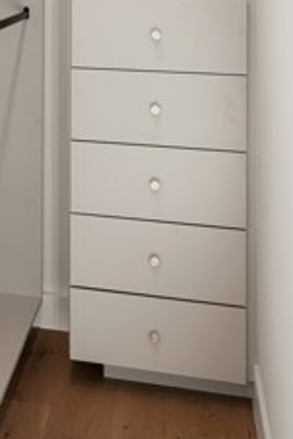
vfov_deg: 27.5
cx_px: -57
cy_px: -27
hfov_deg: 19.0
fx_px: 829
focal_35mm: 68
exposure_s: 1/2.5
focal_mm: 24
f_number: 10
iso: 80
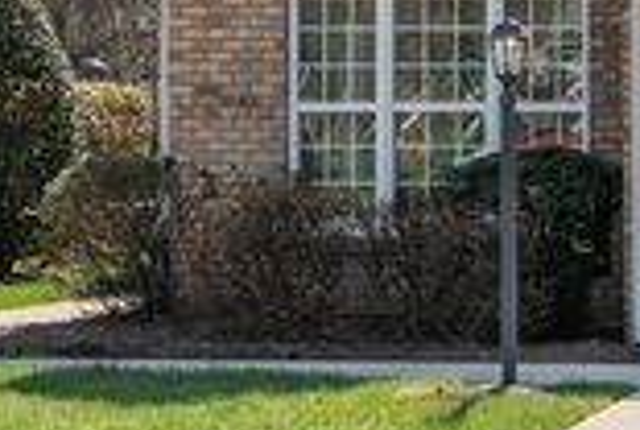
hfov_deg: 19.6
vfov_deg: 13.4
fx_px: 1728
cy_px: -198
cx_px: 797
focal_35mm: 97
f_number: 8
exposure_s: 1/800
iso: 100
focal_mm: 30
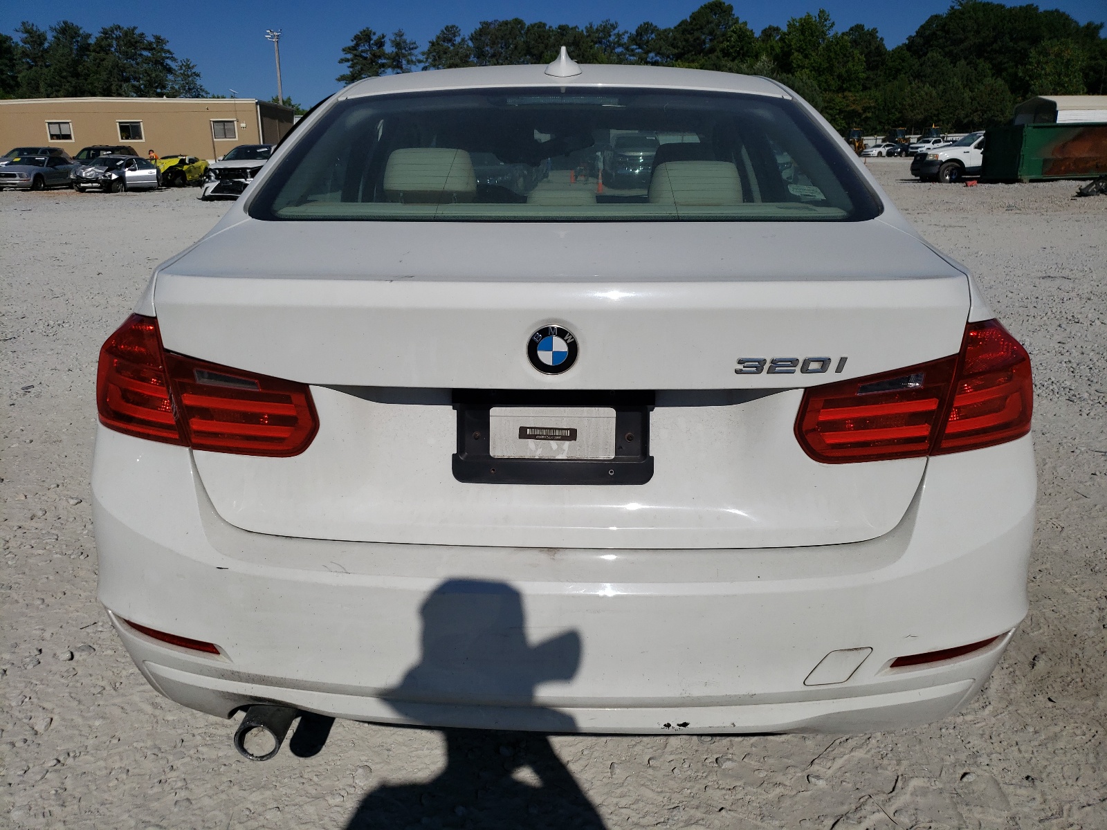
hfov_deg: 67.3
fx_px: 831
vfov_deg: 53.1
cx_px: 554
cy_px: 415
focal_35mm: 26
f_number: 1.5
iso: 50
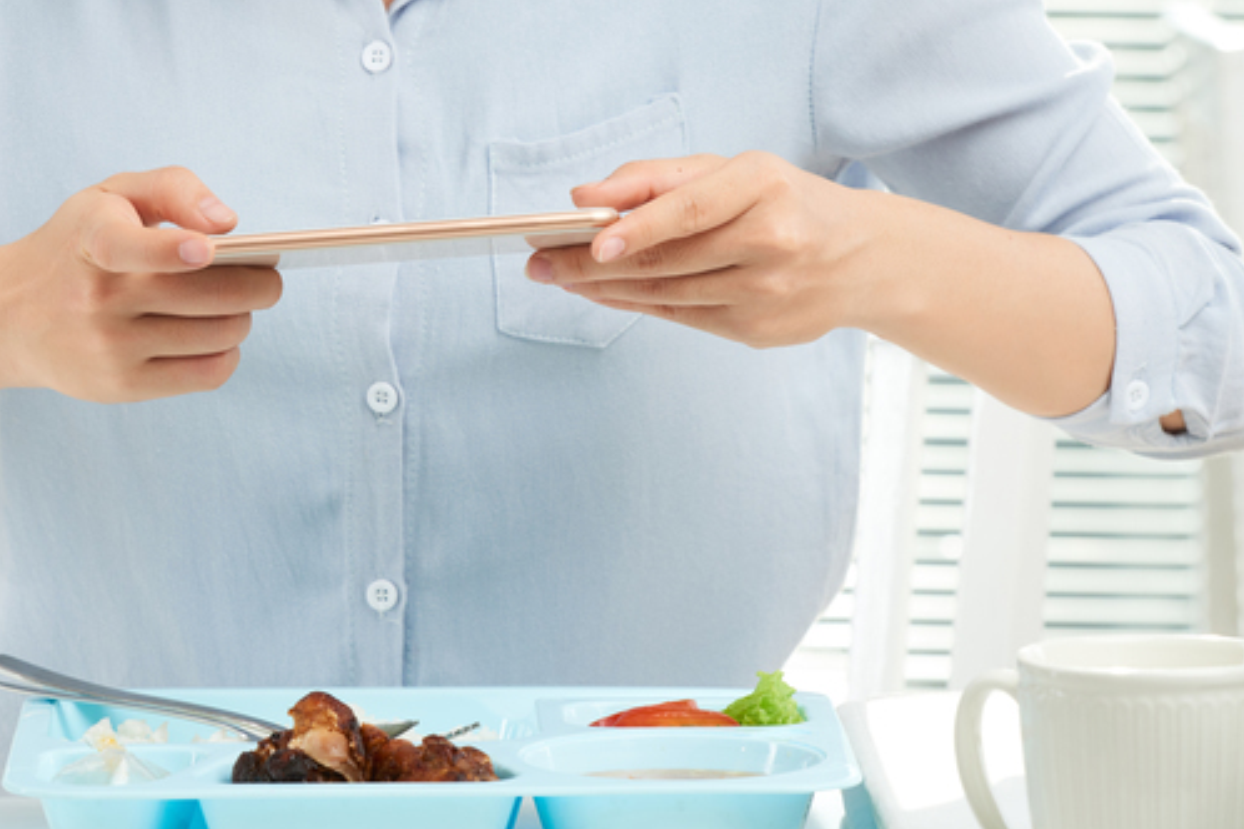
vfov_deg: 5.9
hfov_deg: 8.8
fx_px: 8051
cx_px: 447
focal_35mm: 233
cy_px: 347
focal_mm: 145
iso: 280
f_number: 9.5
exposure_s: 1/250
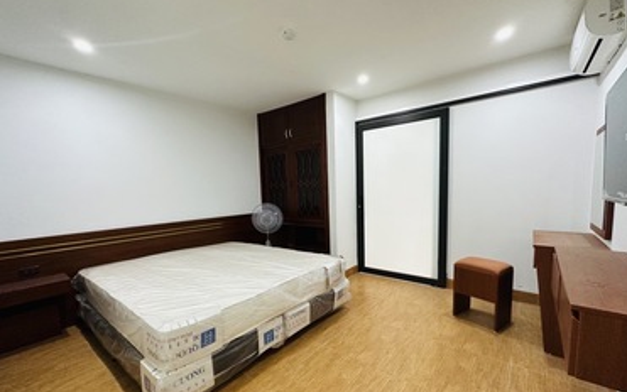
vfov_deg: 71.0
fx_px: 273
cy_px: 218
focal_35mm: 16
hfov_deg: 97.8
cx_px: 311
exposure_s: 1/100
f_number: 2.2
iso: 320
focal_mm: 2.22
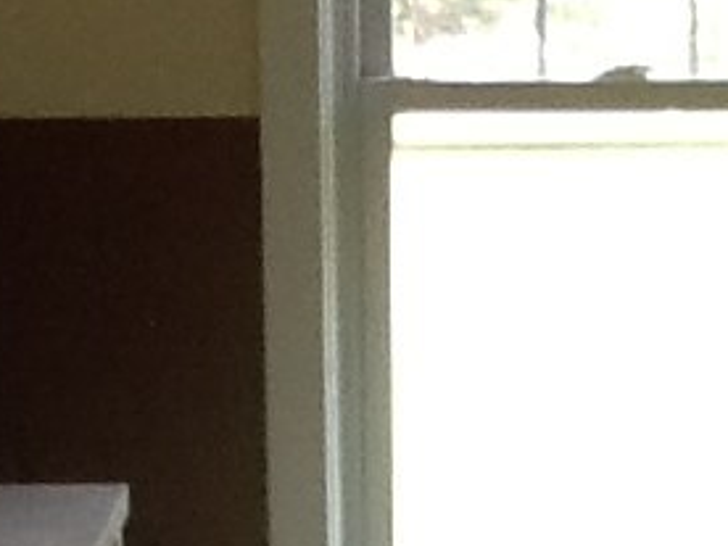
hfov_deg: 12.9
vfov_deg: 9.6
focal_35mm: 153
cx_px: 551
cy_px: 583
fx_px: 3218
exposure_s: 1/33
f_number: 2.4
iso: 80
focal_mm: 2.03
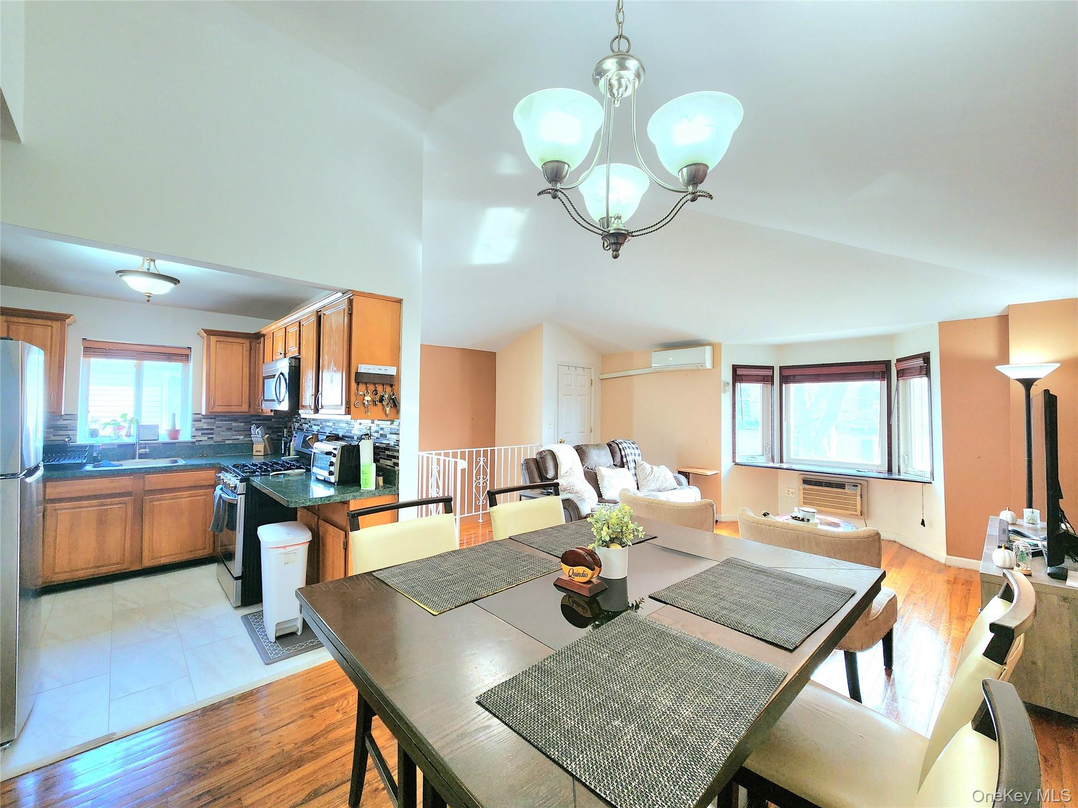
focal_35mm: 13
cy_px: 404
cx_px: 539
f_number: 2.2
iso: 160
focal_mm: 2.2
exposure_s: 1/60.2
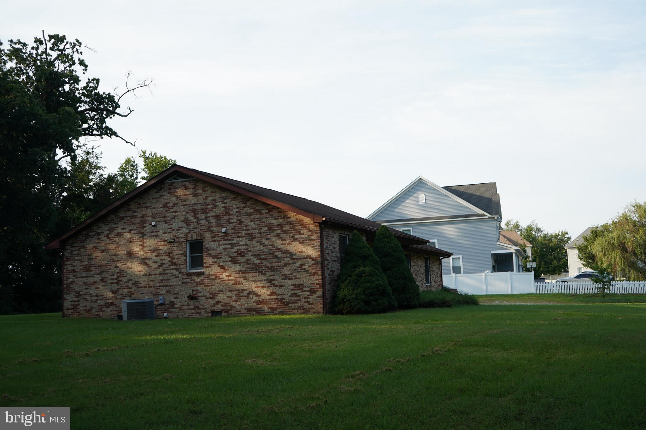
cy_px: 215
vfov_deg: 31.9
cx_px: 323
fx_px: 754
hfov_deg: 46.4
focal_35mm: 42
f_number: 4.5
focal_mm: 42
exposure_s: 1/250
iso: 100
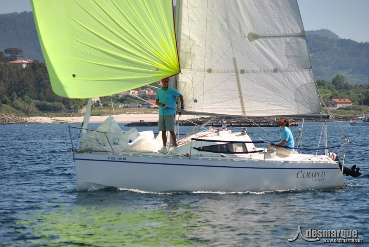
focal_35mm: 183
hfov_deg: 11.2
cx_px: 184
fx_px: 1878
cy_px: 124
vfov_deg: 7.5
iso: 100
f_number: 5.6
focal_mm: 122
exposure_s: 1/500
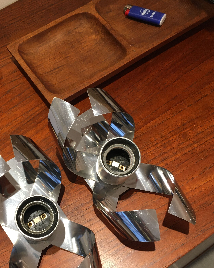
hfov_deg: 38.1
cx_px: 88
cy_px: 174
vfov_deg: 46.3
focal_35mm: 39
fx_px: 309
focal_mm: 4.15
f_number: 2.2
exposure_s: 1/33
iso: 100
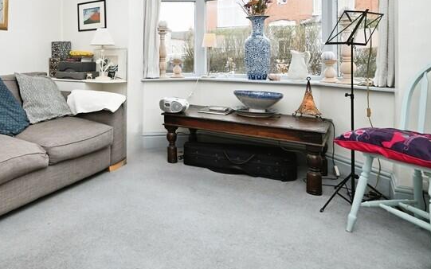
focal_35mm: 27
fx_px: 317
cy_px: 50
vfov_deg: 43.6
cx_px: 108
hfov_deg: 64.4
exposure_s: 1/80
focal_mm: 14
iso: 100
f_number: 5
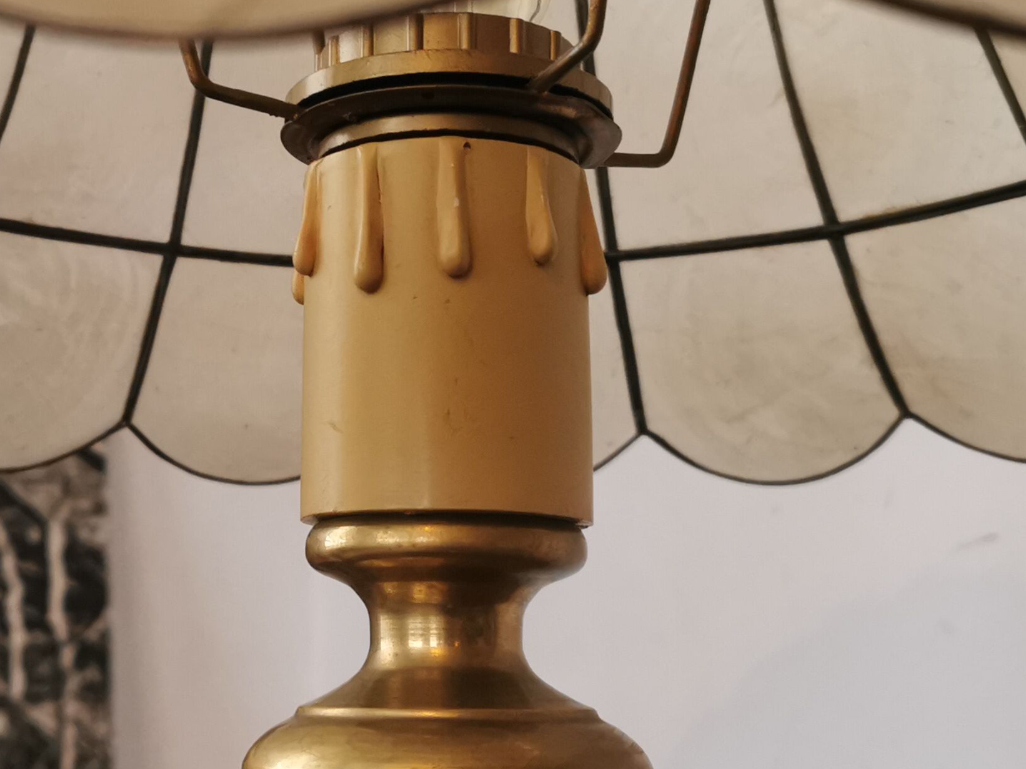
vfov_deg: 24.2
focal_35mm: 60
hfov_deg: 32.0
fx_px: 1778
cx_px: 352
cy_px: 226
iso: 400
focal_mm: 5.56
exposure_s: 1/40
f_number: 1.6
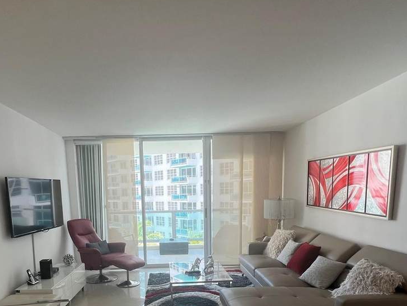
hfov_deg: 73.5
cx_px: 175
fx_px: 271
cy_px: 236
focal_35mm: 23
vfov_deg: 55.5
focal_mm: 1.57
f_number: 1.8
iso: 32
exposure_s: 1/131
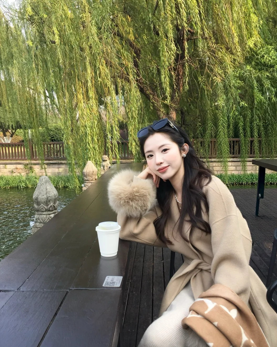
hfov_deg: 47.1
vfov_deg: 57.1
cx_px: 142
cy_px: 187
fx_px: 318
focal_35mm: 31
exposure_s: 1/408
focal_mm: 4.15
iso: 32
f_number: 2.2
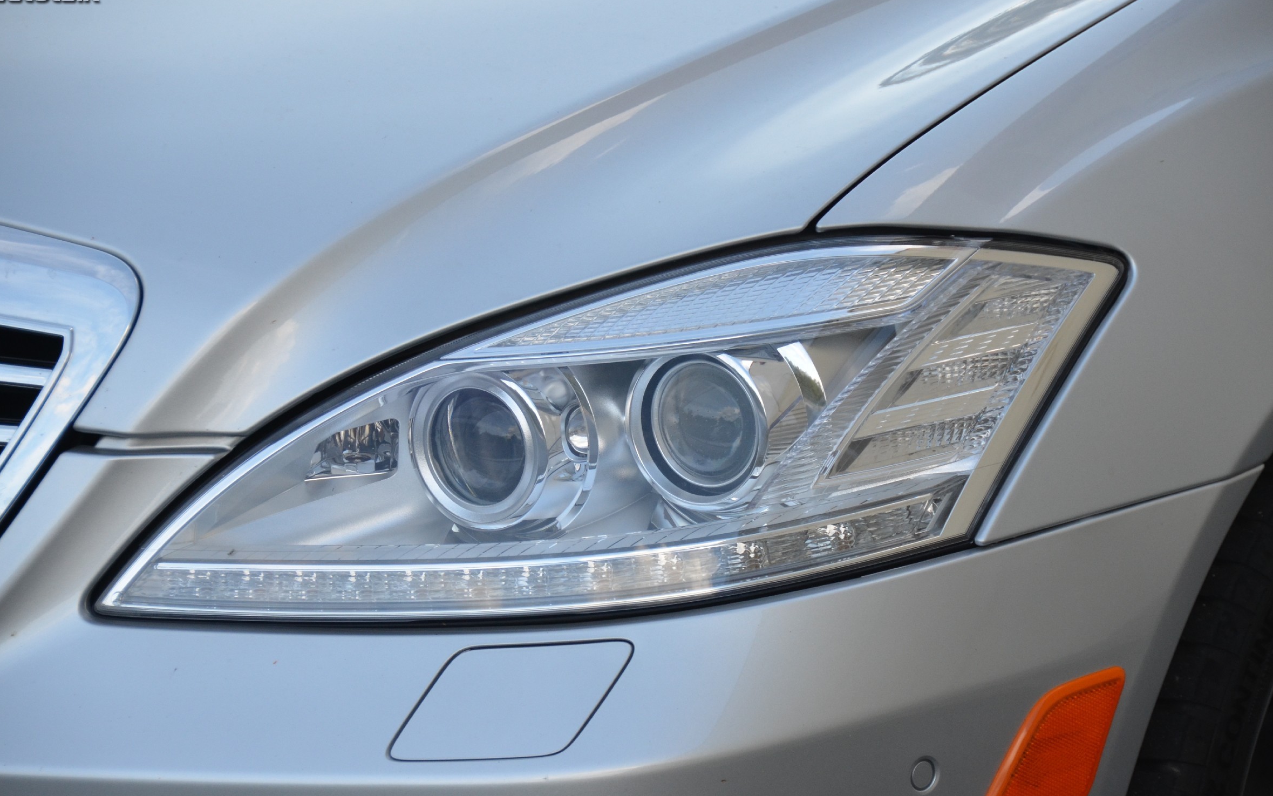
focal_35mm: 194
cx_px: 653
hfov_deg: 10.8
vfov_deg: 6.8
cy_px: 427
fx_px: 6731
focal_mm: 120
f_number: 5.3
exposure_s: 1/800
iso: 800
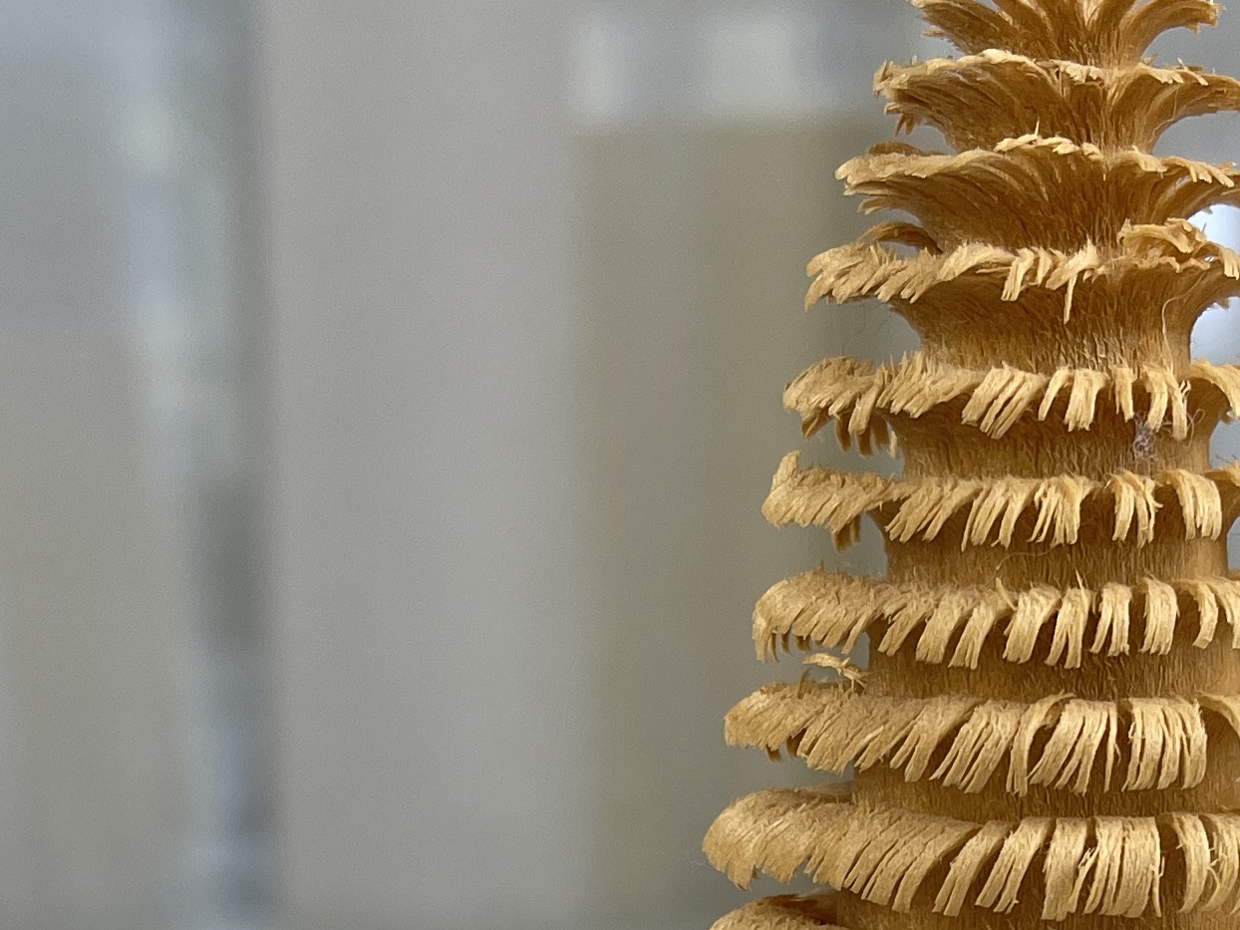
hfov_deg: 24.0
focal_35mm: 81
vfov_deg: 16.8
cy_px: 1310
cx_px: 845
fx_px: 2902
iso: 32
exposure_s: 1/199
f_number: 1.6
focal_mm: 5.1
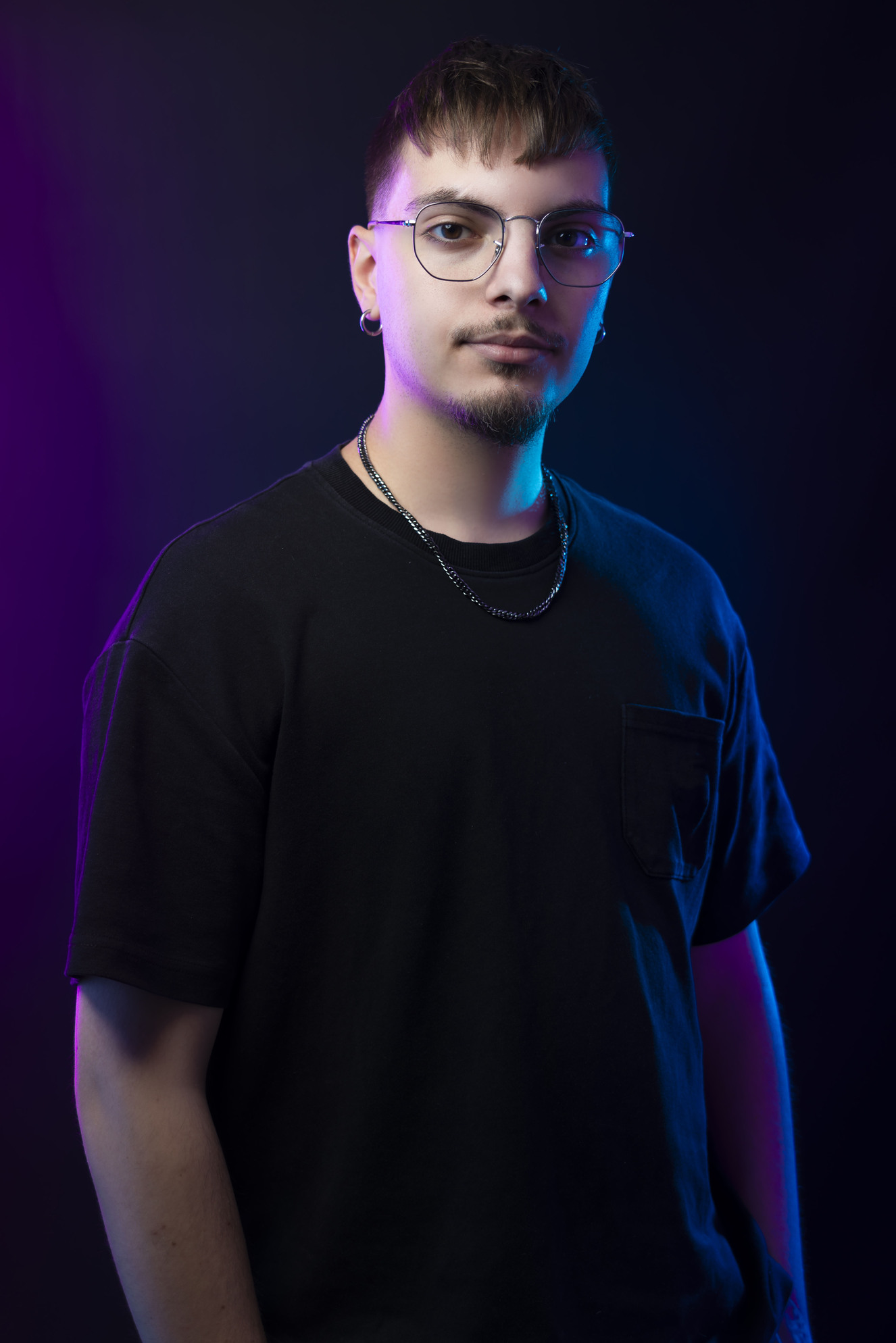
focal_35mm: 46
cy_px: 672
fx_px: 1717
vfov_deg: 42.7
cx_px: 448
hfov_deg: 29.3
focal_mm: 46
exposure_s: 1/10
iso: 50
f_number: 4
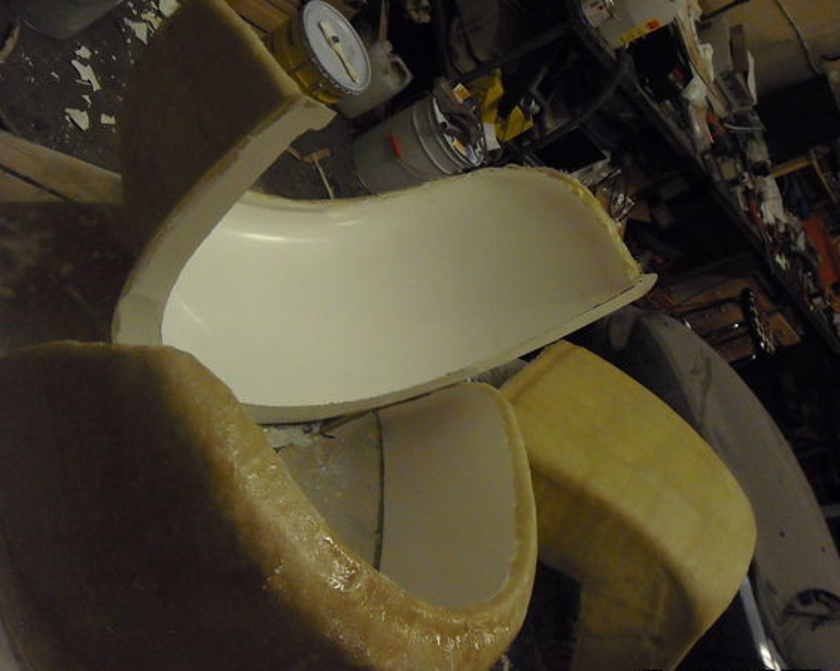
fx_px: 1019
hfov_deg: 44.8
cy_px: 336
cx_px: 416
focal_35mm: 41
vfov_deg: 36.5
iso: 640
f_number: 2.7
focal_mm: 6.2
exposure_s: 1/125
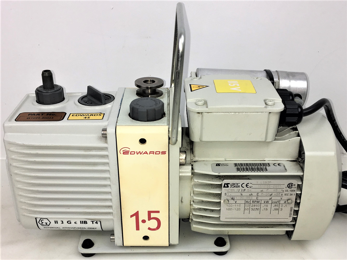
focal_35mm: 29
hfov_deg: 61.7
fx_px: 291
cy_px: 130
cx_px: 174
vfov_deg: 48.2
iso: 25
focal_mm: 4.15
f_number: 2.2
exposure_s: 1/115
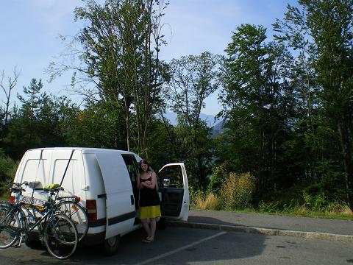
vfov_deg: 37.7
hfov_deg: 49.0
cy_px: 132
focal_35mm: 38
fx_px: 388
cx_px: 176
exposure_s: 1/250
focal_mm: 6.3
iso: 64
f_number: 4.6
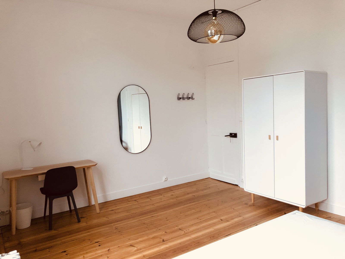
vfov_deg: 49.7
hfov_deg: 63.4
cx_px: 172
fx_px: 279
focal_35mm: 28
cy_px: 130
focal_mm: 4
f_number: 1.8
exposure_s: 1/6
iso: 100
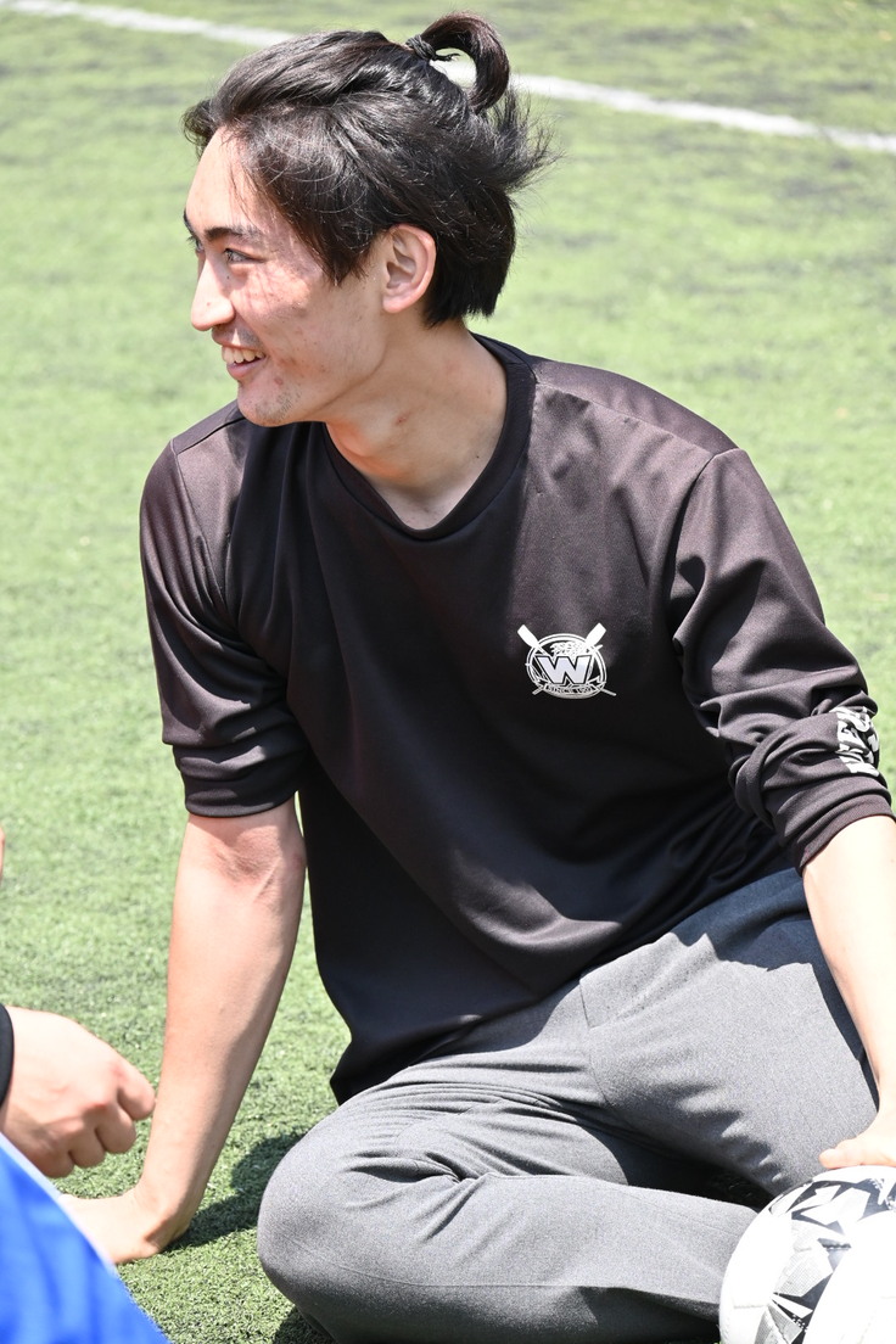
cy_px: 672
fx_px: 6719
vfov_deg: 11.4
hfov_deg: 7.6
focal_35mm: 180
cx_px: 448
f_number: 6.3
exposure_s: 1/1000
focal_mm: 120
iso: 720
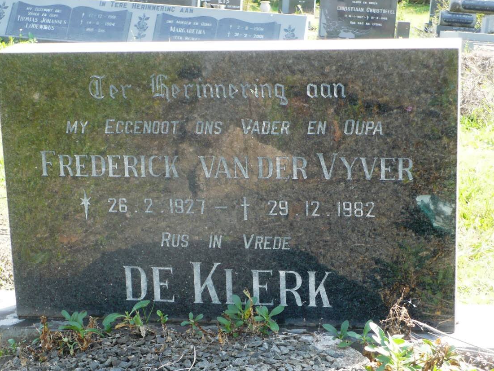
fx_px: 1213
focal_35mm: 85
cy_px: 192
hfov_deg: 23.0
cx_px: 225
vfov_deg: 17.4
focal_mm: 12.9
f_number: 3.3
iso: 100
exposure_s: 1/125
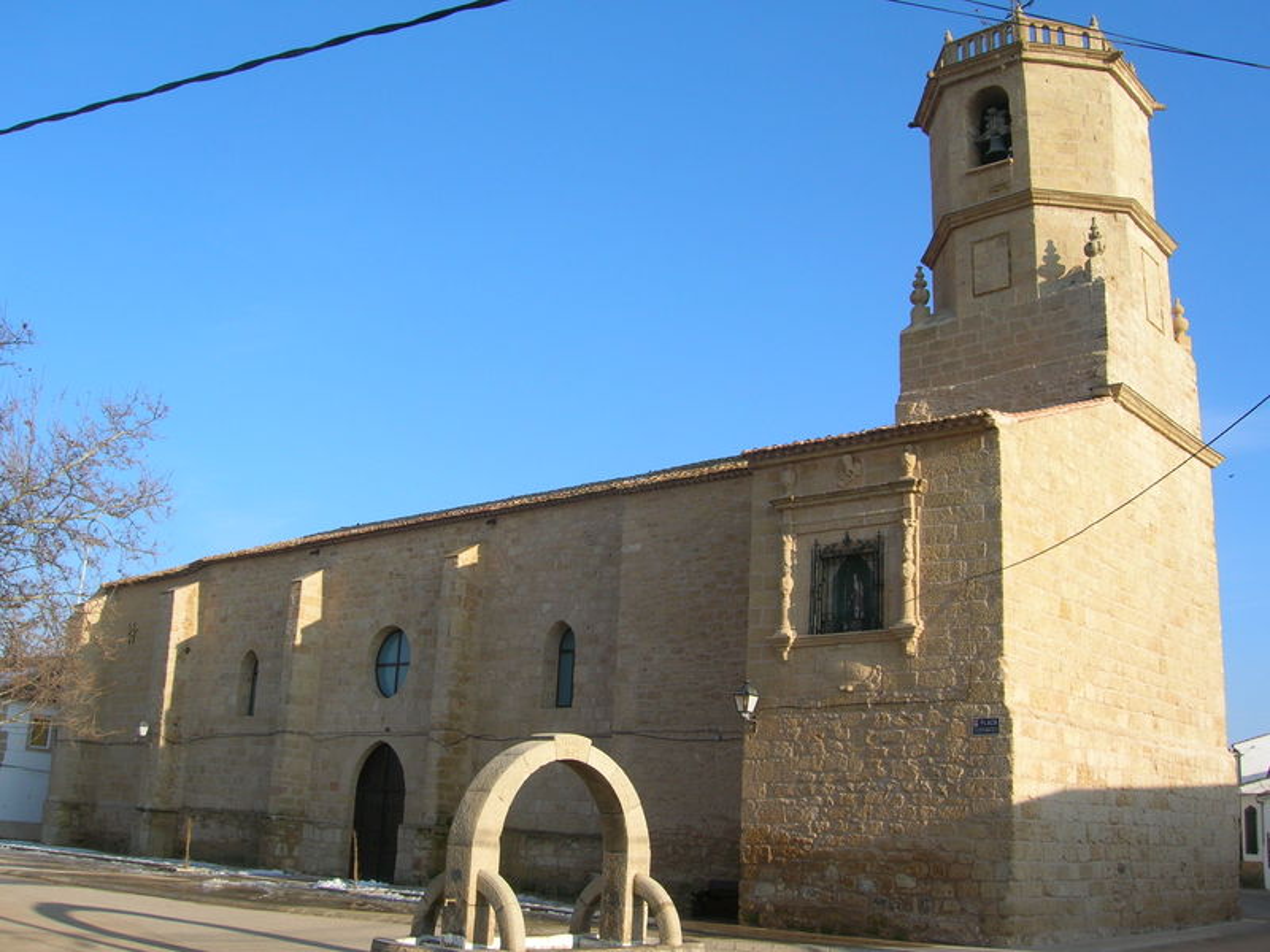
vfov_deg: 41.8
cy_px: 476
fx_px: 1247
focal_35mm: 34
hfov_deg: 54.0
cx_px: 635
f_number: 4.9
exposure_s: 1/212
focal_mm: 5.7
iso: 50
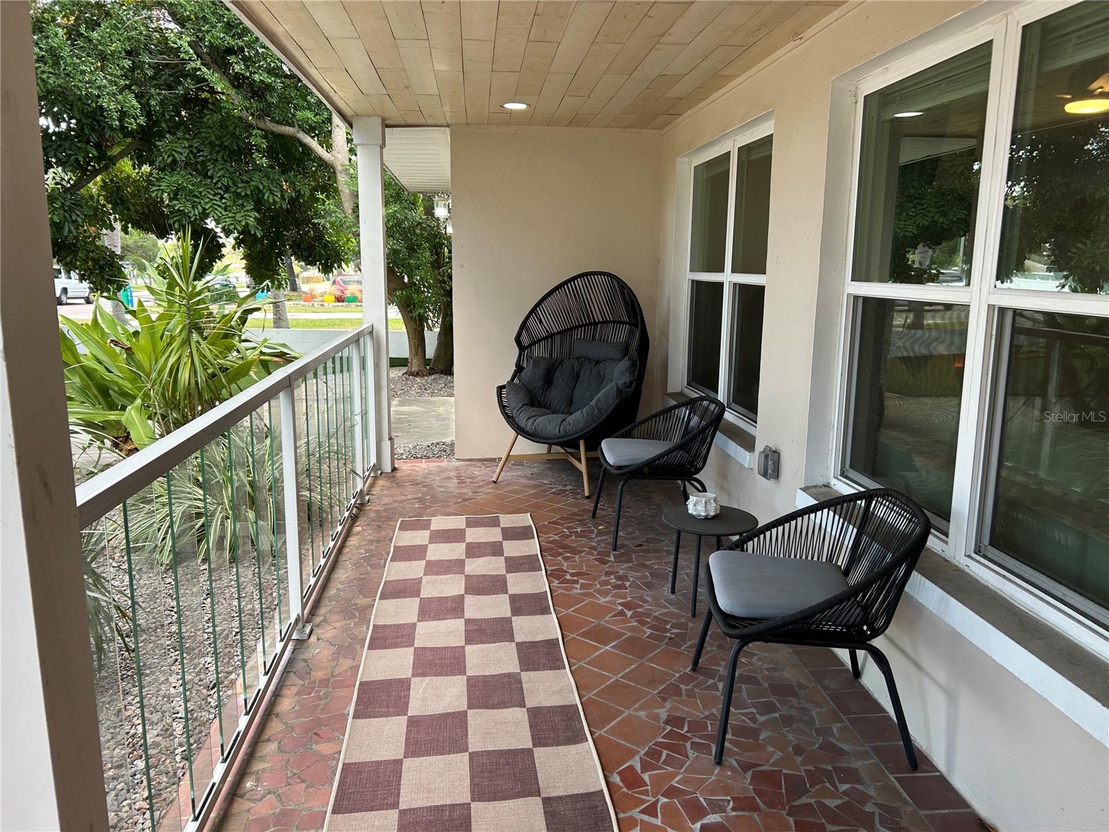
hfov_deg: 67.3
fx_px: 833
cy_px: 416
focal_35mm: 26
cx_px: 554
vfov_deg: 53.1
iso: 40
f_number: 1.5
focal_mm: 5.7
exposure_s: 1/140
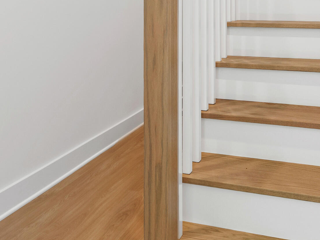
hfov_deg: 47.0
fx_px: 361
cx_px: 216
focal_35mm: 39
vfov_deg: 33.6
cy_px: -1
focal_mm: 10
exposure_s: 1/3
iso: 100
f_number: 8
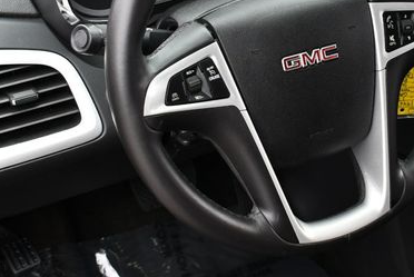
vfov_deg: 15.8
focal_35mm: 86
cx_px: 335
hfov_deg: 23.3
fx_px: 990
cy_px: 53
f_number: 5.6
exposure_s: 1/250
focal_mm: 25
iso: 400
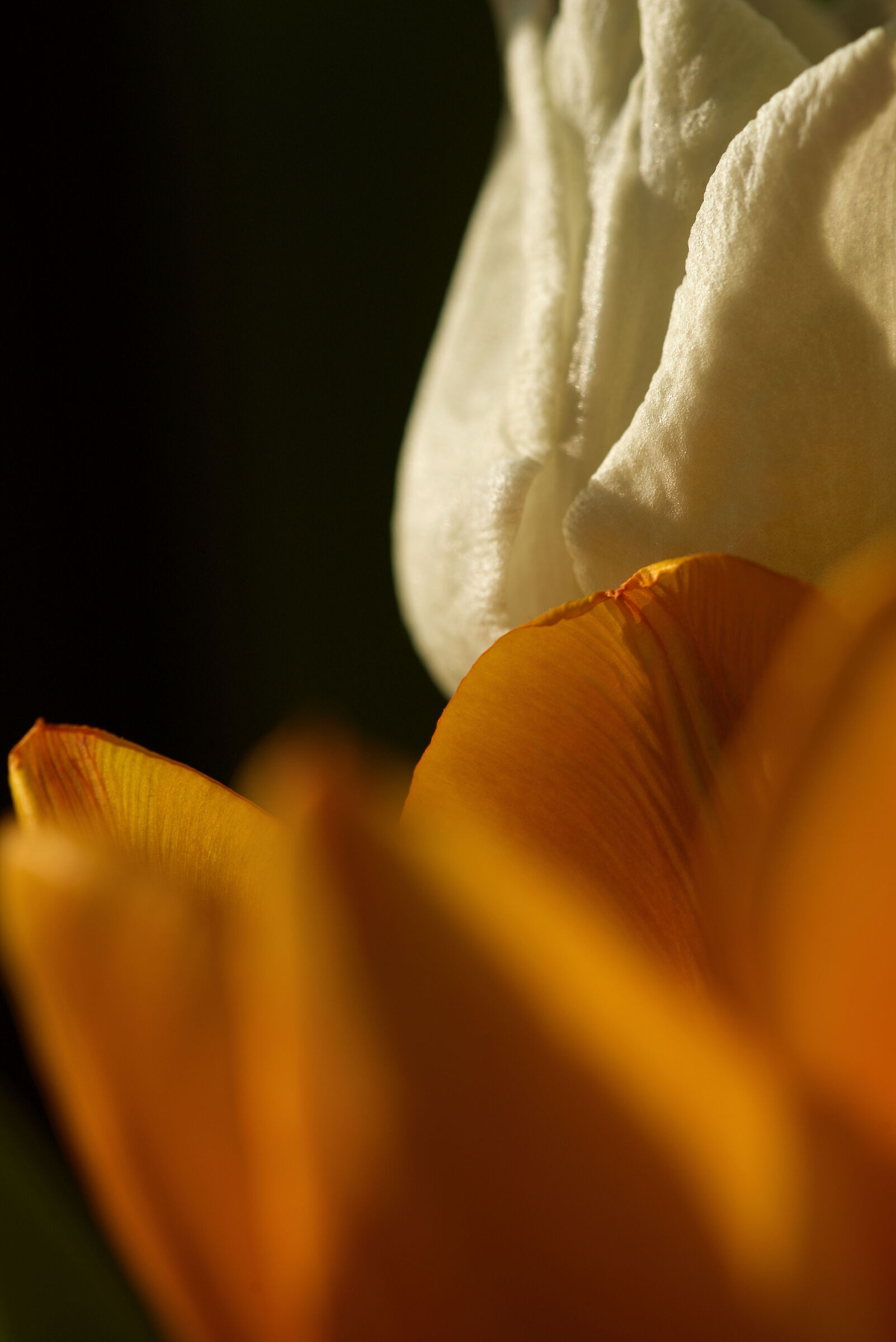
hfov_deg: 6.9
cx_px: 448
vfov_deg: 10.3
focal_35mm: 200
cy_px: 671
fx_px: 7460
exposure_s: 1/350
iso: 100
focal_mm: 200
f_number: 8
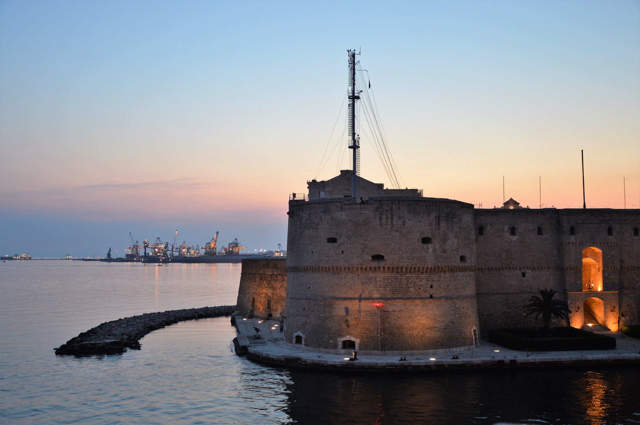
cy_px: 212
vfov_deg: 34.1
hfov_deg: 49.6
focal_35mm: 39
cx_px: 320
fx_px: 693
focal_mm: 26
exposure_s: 1/15
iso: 640
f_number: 4
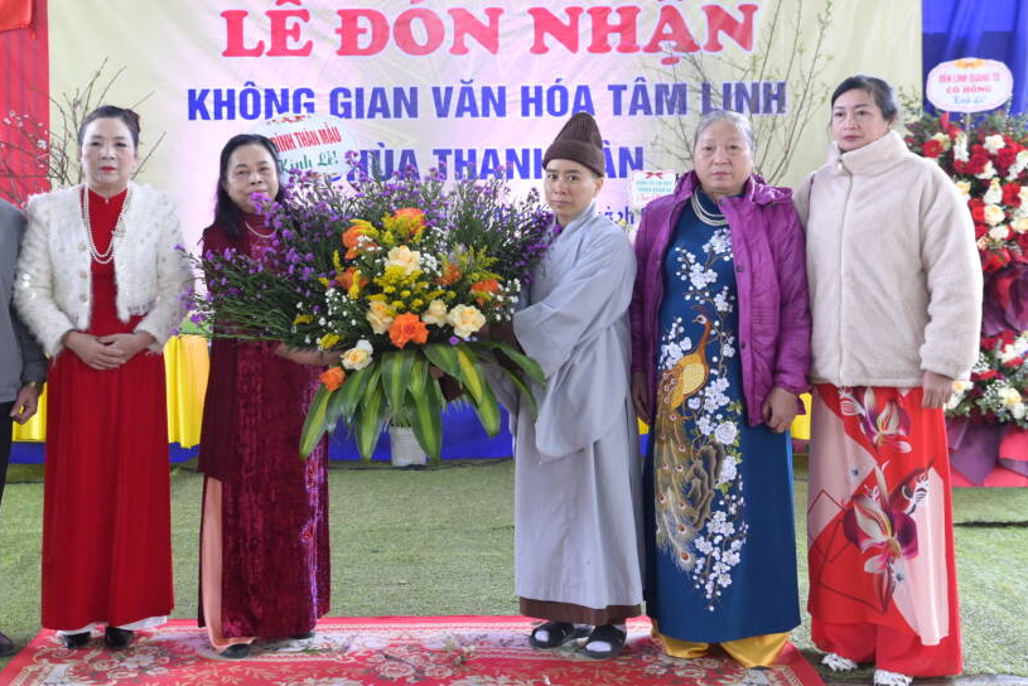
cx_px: 400
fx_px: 1428
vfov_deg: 26.9
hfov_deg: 39.4
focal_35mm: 50
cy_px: 231
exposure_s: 1/160
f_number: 4
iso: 2000
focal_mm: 34
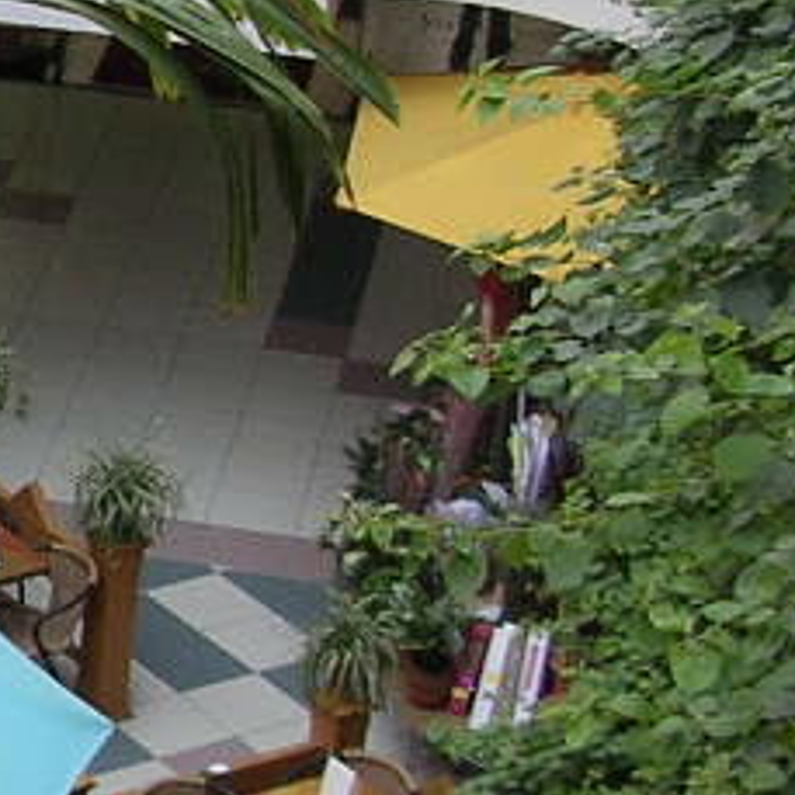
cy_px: 437
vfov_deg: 11.6
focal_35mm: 150
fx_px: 3898
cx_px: -934
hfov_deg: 10.4
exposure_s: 1/79
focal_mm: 5.8
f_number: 2.8
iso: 100
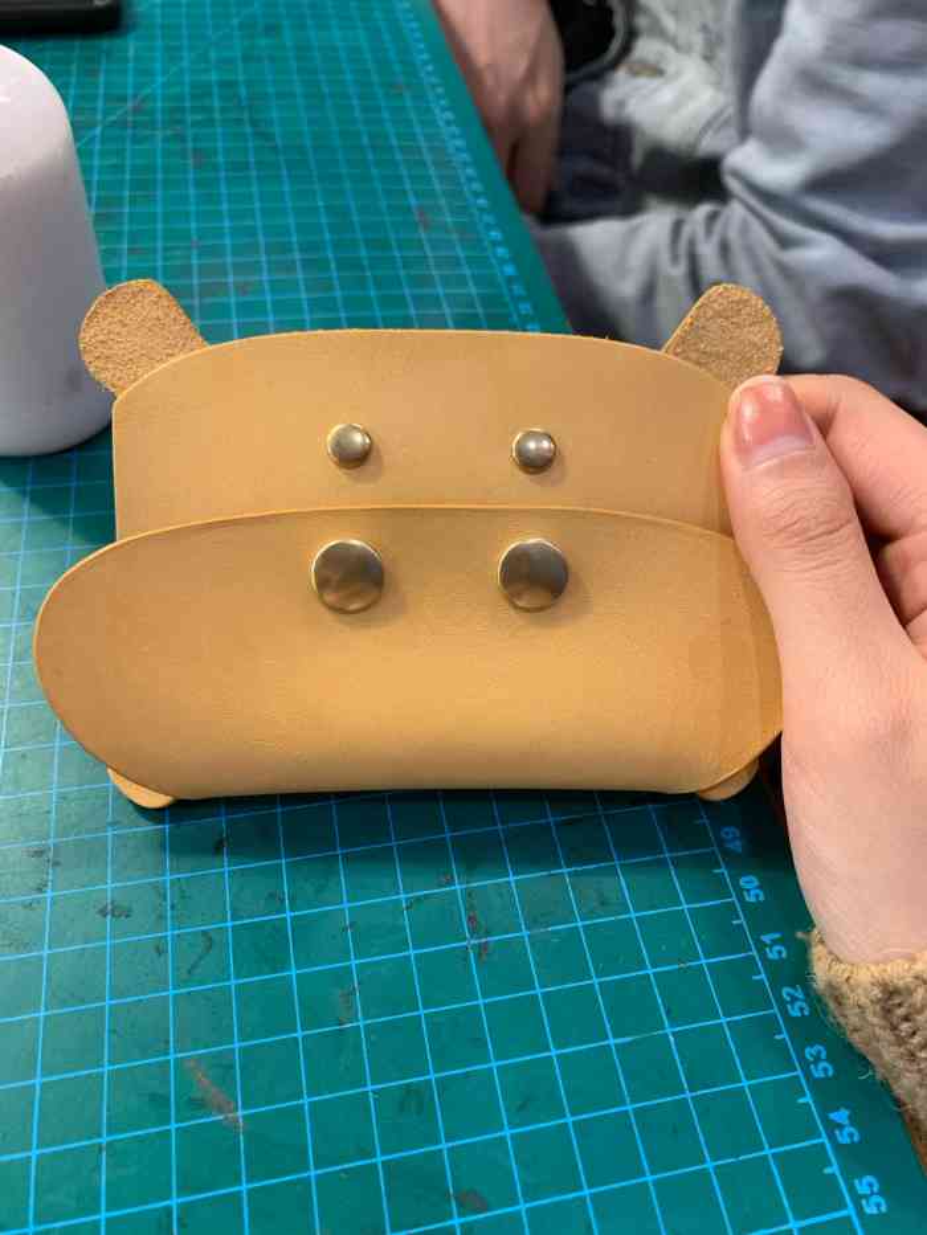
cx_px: 464
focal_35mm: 26
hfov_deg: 53.1
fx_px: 928
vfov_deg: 67.3
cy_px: 618
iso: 250
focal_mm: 4.25
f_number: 1.8
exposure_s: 1/50
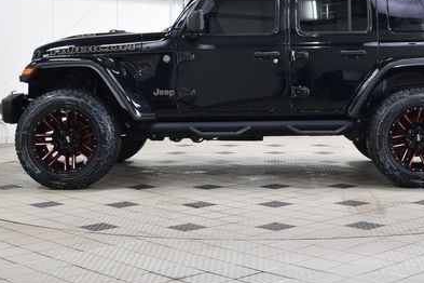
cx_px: 272
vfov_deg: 19.1
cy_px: 76
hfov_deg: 28.4
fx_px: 834
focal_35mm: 71
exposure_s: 1/15
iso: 640
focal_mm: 29
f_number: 6.3
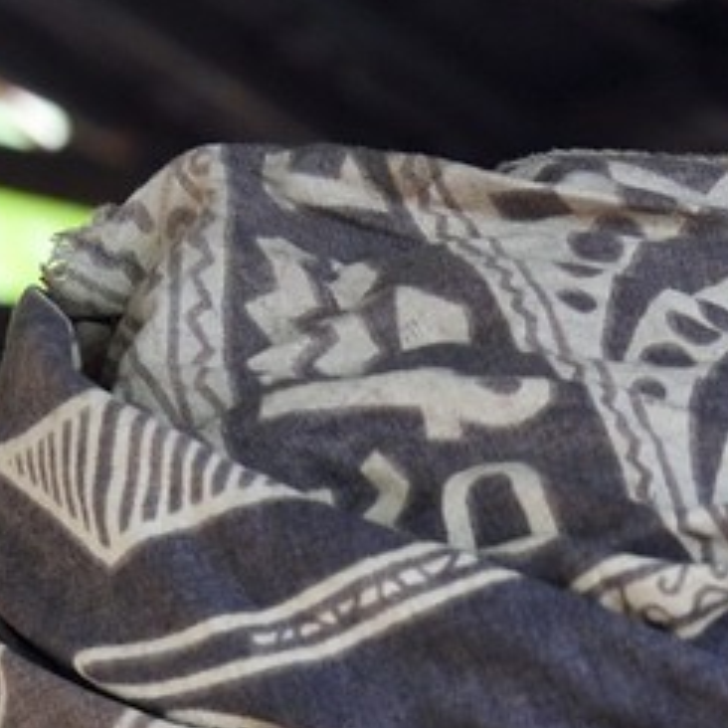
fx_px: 5044
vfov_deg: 7.2
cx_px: 973
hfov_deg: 8.1
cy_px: 2271
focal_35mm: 212
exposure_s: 1/160
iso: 800
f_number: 5.6
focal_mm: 38
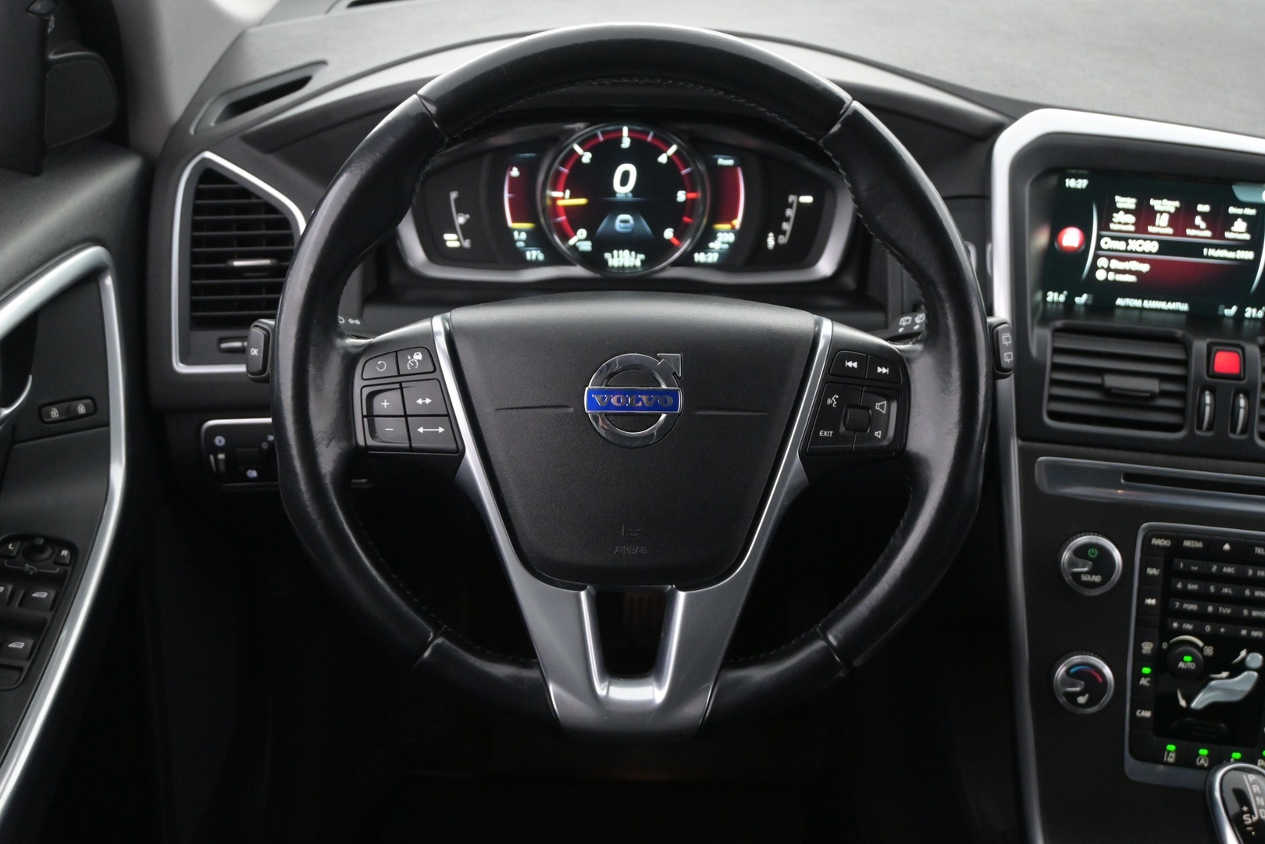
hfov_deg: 47.2
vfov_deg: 32.4
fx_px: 1449
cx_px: 632
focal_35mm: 41
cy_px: 422
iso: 3600
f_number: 4.5
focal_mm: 27.5
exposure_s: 1/40
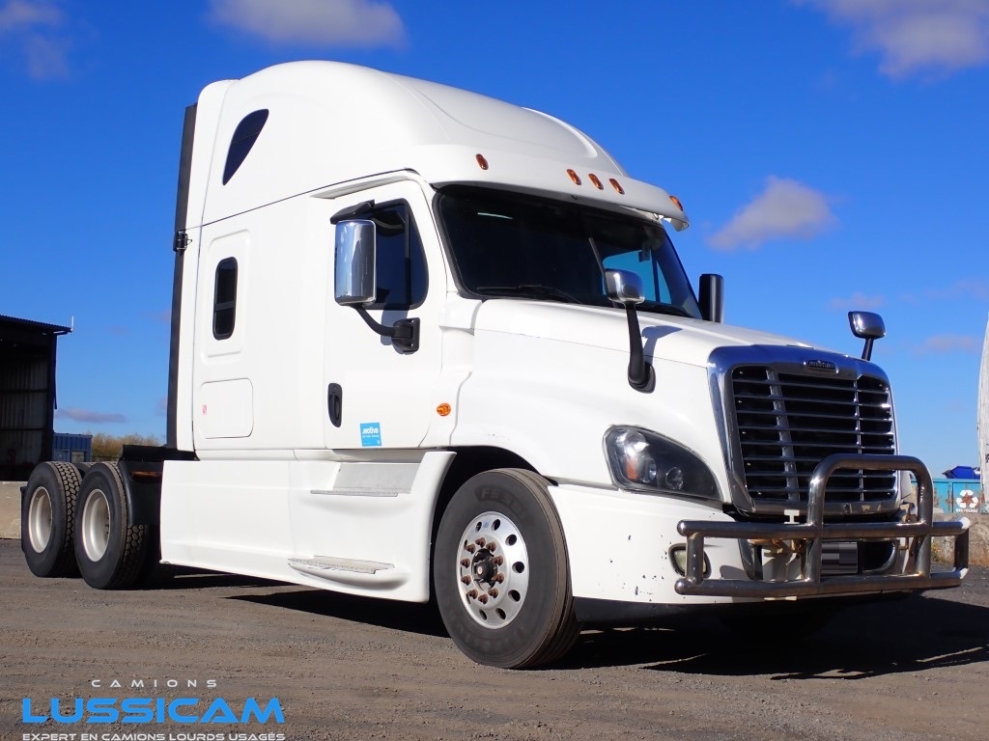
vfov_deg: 32.9
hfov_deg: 42.9
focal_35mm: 44
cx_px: 494
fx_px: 1257
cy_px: 370
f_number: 11
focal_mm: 7.84
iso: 100
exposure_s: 1/160
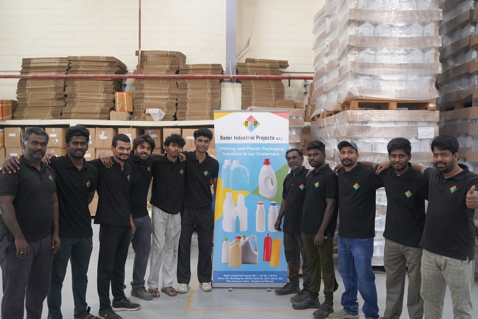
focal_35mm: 35
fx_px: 465
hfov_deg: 54.4
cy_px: 160
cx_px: 239
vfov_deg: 37.9
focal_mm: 35
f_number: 4
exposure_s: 1/160
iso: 3200
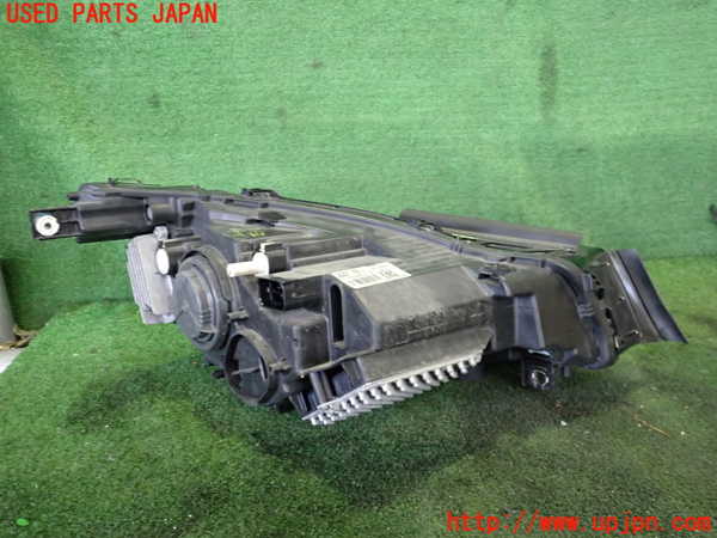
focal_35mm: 30
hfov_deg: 60.0
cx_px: 358
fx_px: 621
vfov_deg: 46.8
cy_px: 269
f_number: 2.3
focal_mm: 5.4
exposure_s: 1/30
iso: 500
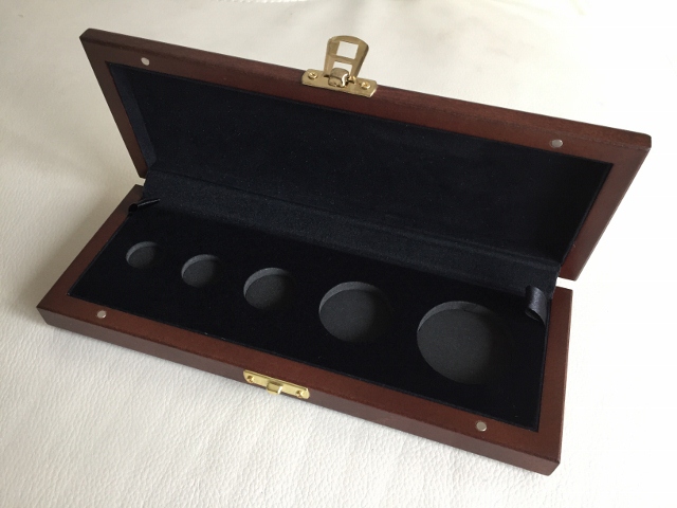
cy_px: 254
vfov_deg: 48.2
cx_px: 338
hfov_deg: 61.7
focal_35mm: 29
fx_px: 567
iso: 160
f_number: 2.2
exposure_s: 1/33
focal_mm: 4.15
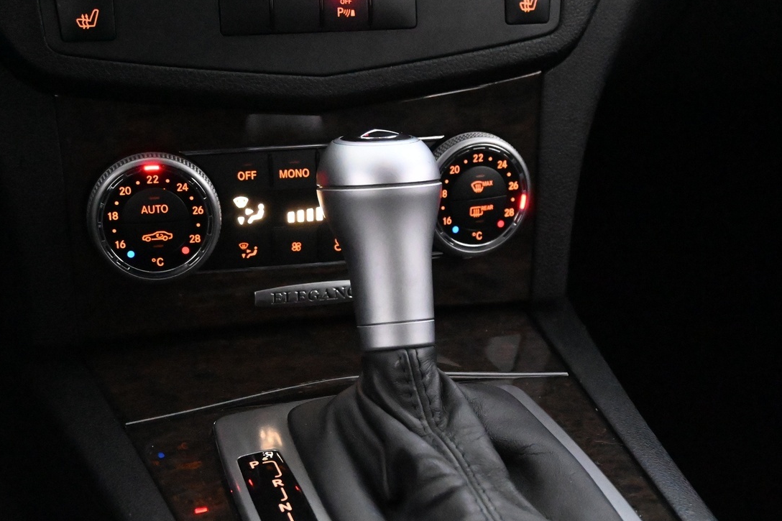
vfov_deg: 20.2
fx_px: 1455
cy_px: 374
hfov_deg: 30.1
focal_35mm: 67
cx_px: 405
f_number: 4.8
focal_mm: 30
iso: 14400
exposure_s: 1/50
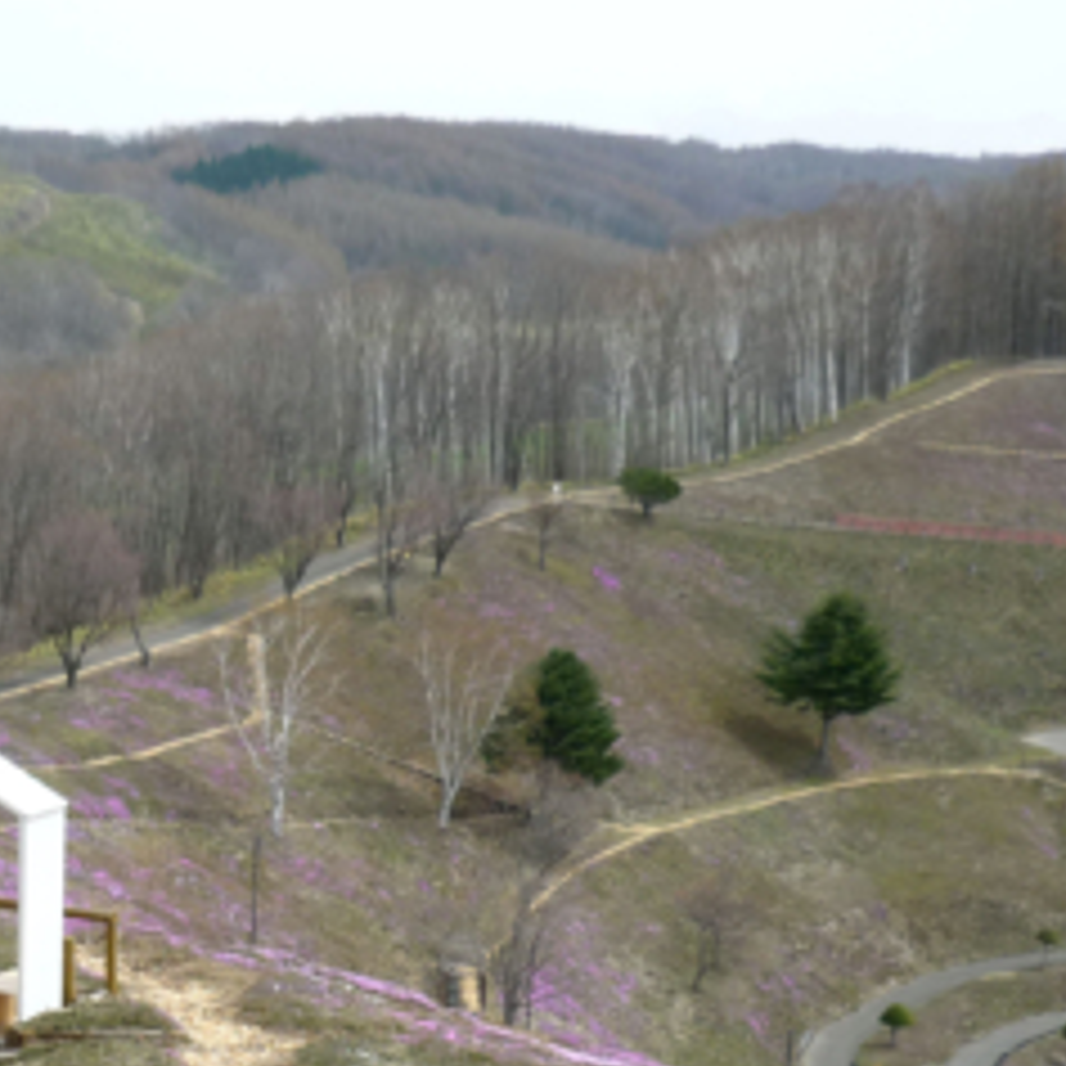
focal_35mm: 85
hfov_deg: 20.2
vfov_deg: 20.0
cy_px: 967
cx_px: 198
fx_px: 2961
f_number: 2.9
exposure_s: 1/800
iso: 100
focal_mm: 6.3
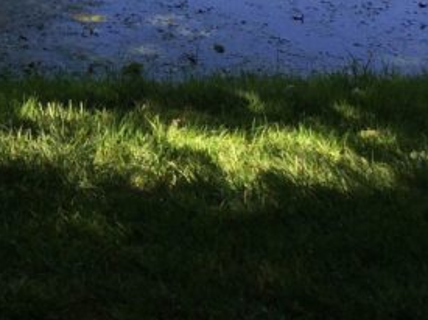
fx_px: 1335
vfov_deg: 12.4
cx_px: -181
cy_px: -273
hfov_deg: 16.8
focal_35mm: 108
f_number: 2.2
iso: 32
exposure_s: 1/526
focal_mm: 4.15
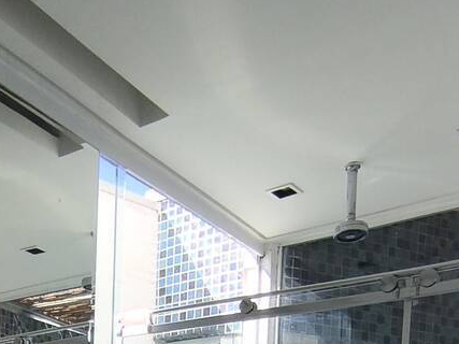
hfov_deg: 34.7
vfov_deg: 20.9
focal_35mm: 54
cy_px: 576
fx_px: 716
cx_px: 107
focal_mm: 1.65
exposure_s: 1/294
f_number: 2.2
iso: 50
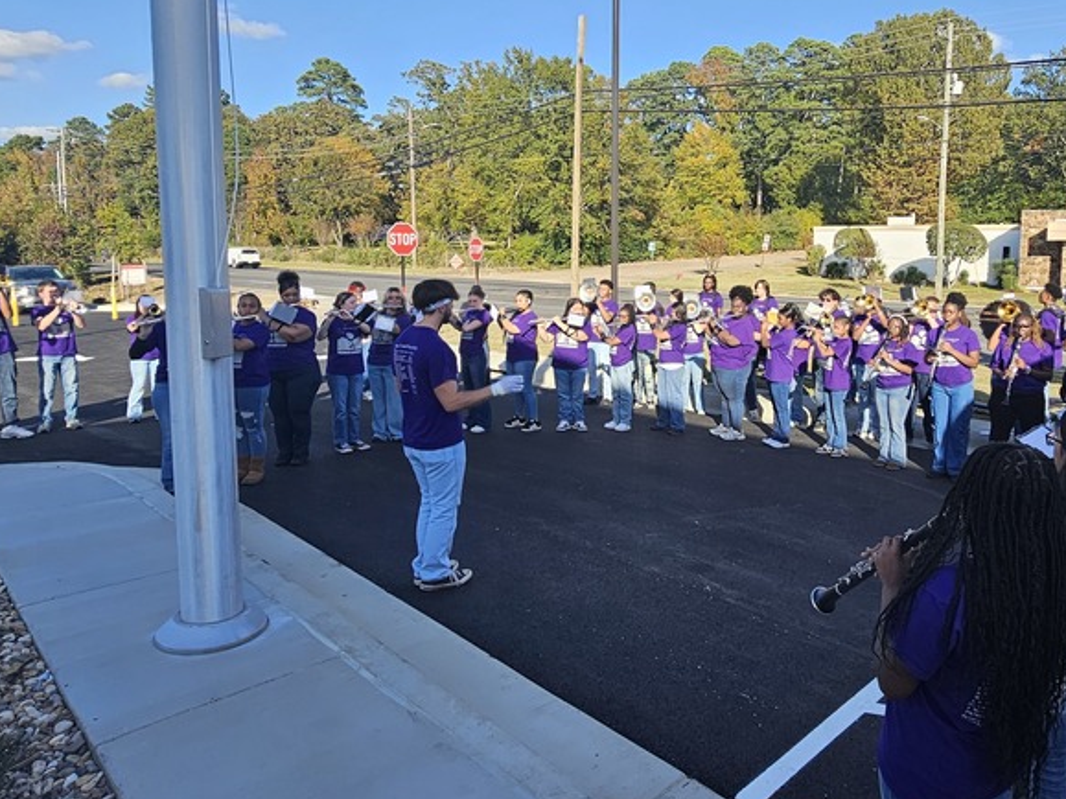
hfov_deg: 72.8
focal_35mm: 23
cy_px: 315
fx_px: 708
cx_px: 661
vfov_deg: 58.3
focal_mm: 2.2
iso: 50
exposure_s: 1/848
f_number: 2.2
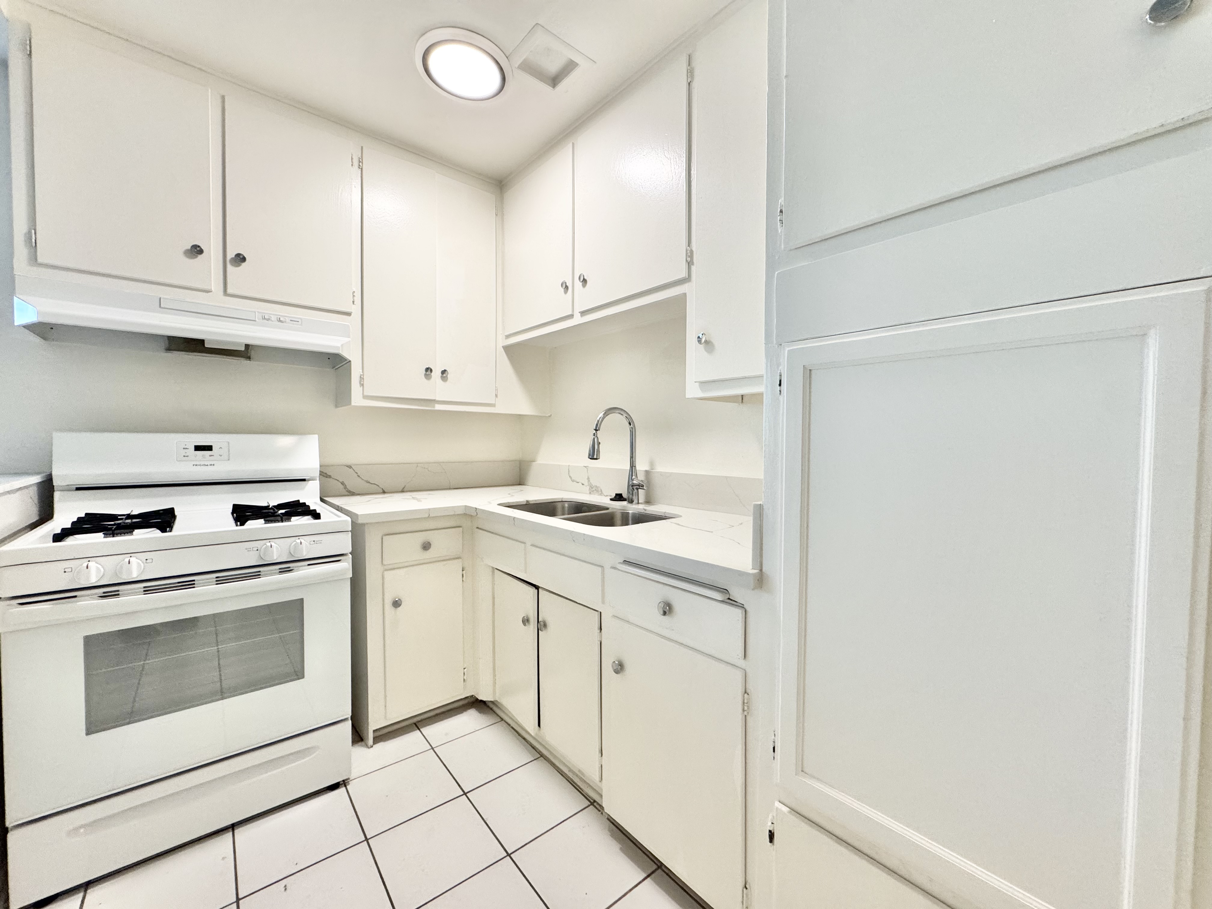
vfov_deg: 85.7
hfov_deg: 102.1
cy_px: 454
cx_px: 606
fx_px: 490
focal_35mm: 14
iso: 200
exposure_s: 1/120
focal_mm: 2.22
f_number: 2.2
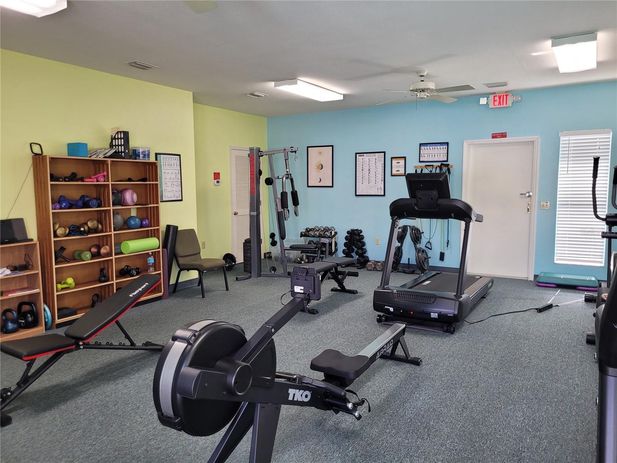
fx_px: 463
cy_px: 232
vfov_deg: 53.1
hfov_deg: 67.3
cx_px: 308
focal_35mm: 26
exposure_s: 1/120
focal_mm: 5.4
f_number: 1.8
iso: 125
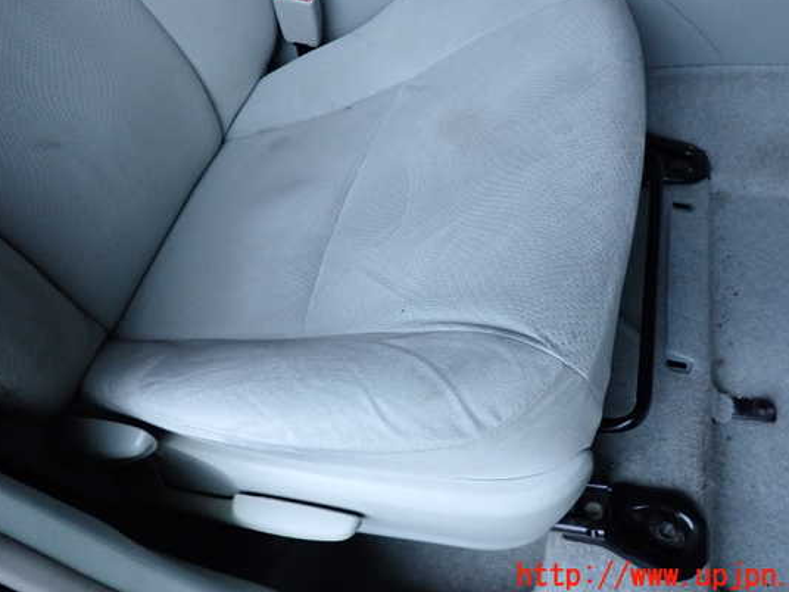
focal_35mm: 28
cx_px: 408
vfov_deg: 49.7
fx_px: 638
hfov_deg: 63.4
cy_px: 264
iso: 400
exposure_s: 1/125
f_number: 2
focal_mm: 4.5
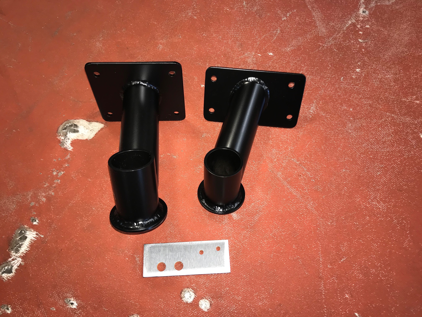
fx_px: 341
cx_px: 211
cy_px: 158
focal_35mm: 28
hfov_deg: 63.4
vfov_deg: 49.7
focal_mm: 3.99
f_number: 1.8
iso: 32
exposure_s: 1/30
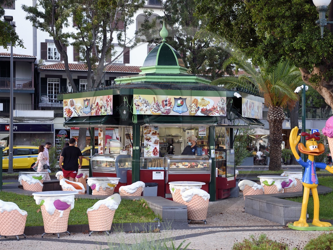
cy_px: 124
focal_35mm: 71
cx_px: 176
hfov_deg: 27.4
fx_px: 683
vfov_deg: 20.7
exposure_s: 1/40
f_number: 5.6
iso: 200
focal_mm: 65
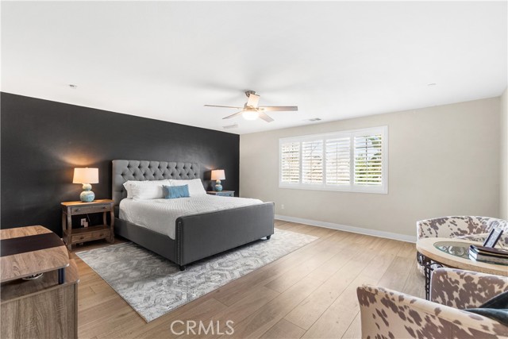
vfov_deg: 77.4
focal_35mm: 15
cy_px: 170
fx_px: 212
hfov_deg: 100.4
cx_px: 254
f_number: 8
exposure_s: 1/1.25
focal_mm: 10
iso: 320
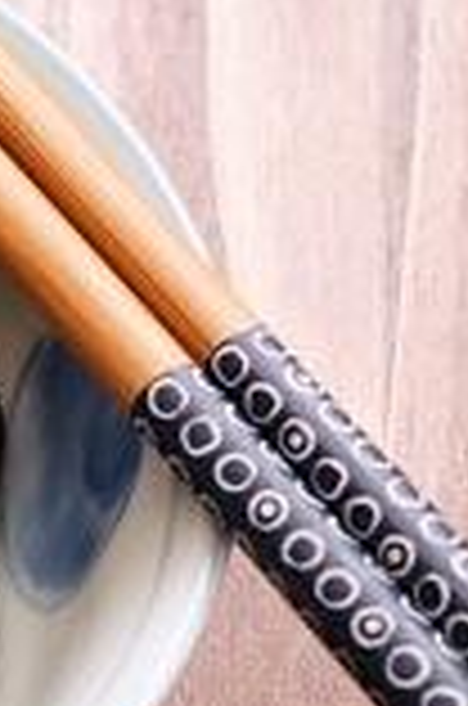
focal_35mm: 287
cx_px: -558
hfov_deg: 4.7
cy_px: 443
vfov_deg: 7.2
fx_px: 5621
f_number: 13
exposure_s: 1/125
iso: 200
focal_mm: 90
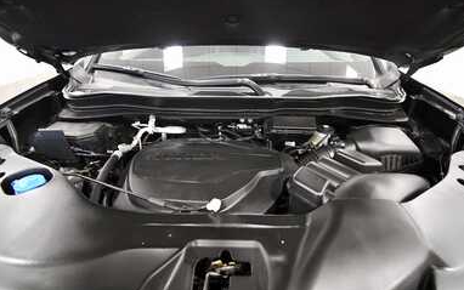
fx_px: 202
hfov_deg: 97.8
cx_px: 239
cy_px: 138
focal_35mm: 16
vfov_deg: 71.2
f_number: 4.5
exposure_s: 1/100
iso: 3200
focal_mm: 10
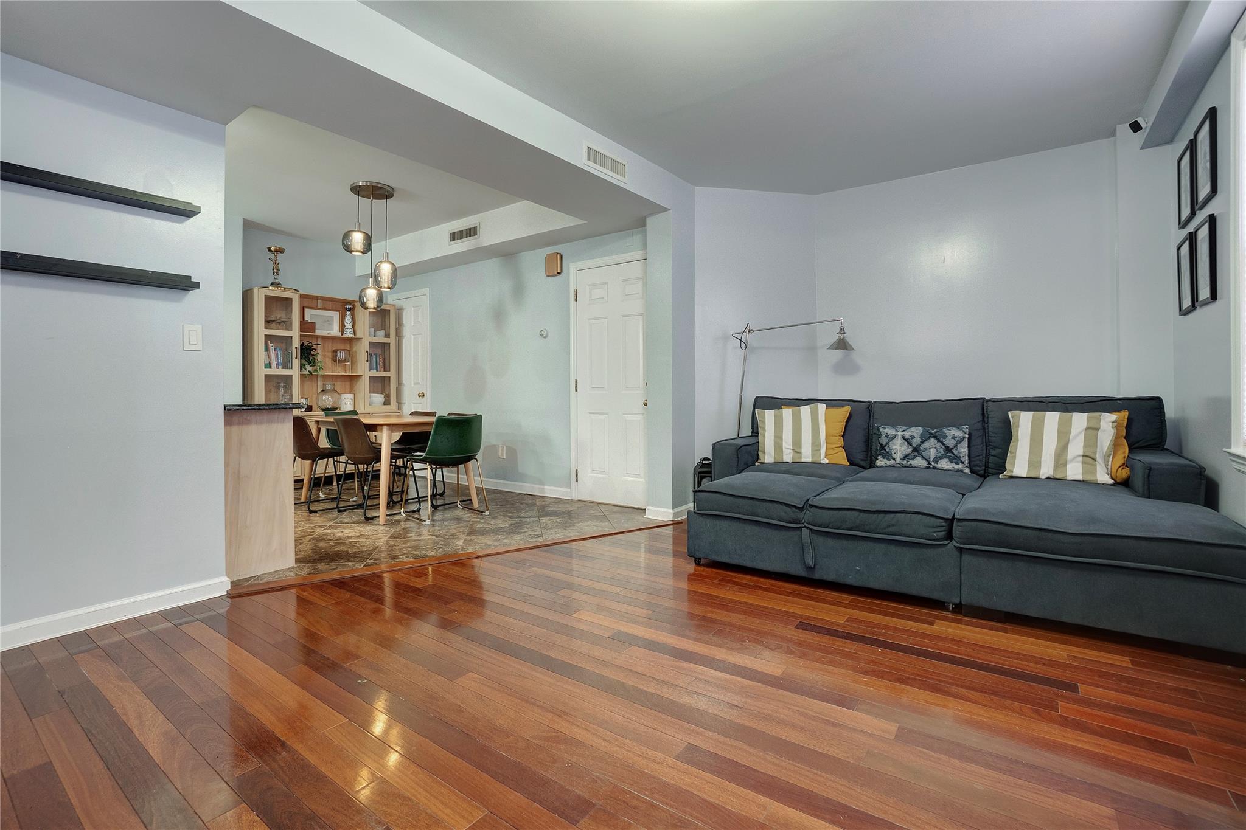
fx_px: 519
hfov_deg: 100.4
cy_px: 415
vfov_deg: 77.3
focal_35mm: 15
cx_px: 623
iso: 800
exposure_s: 1/10
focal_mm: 10
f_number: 9
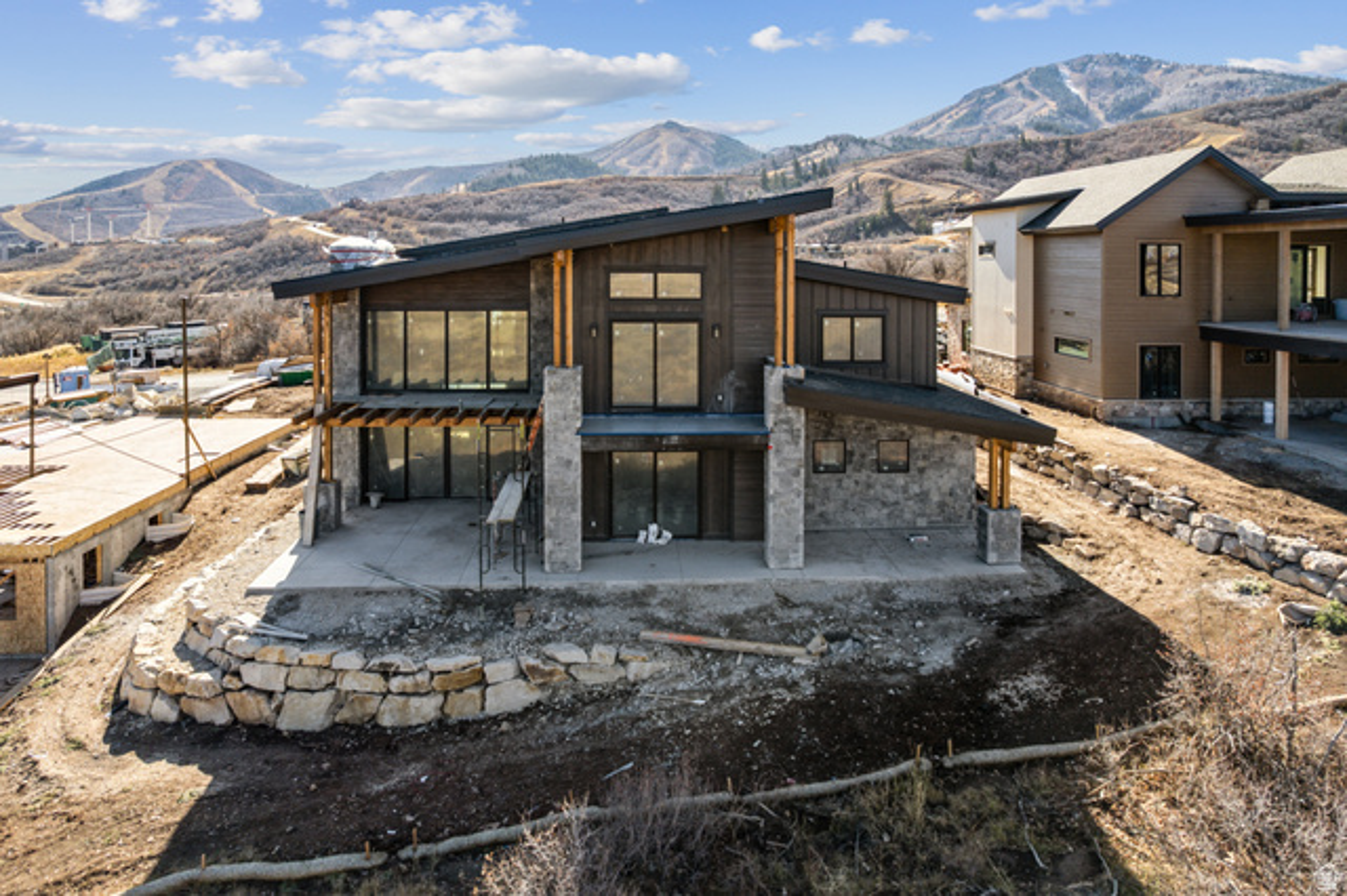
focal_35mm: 22
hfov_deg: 78.6
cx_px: 674
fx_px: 823
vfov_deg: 57.2
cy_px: 448
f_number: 2.8
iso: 110
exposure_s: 1/320
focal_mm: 8.4
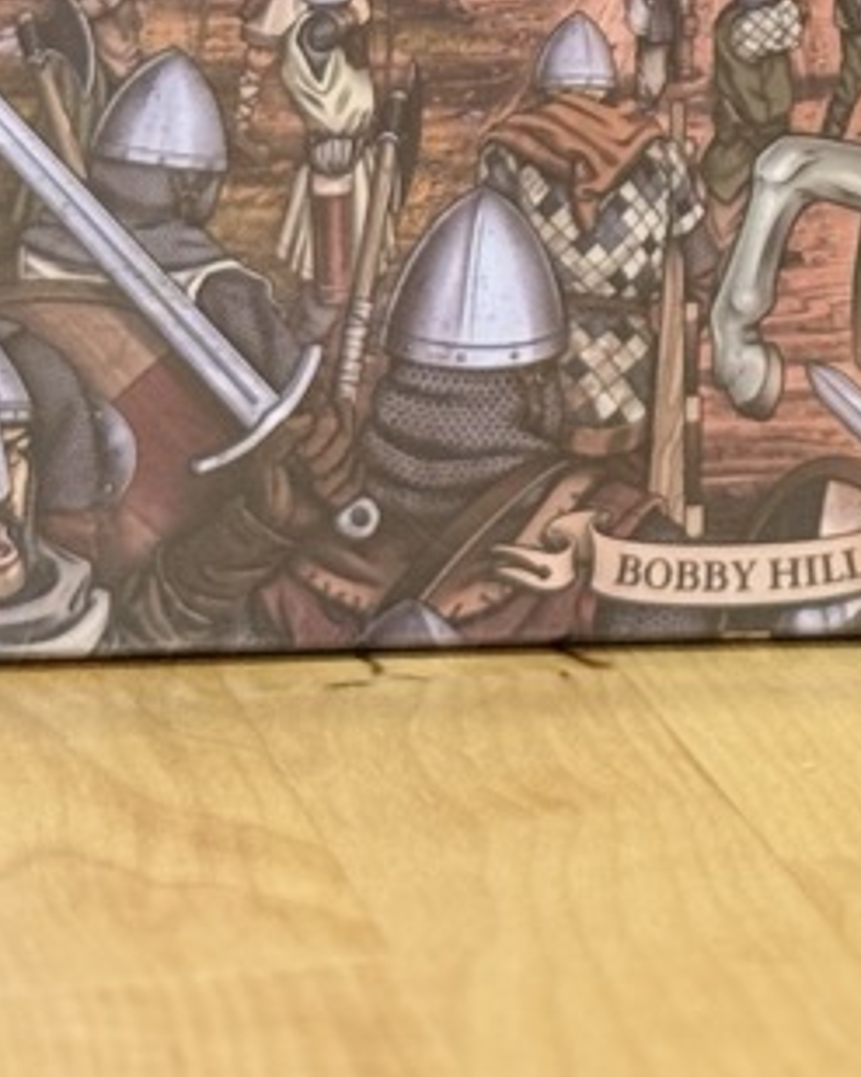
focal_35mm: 194
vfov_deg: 9.8
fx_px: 6183
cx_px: 1164
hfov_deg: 7.9
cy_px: -356
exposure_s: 1/50
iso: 125
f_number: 1.78
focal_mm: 6.76
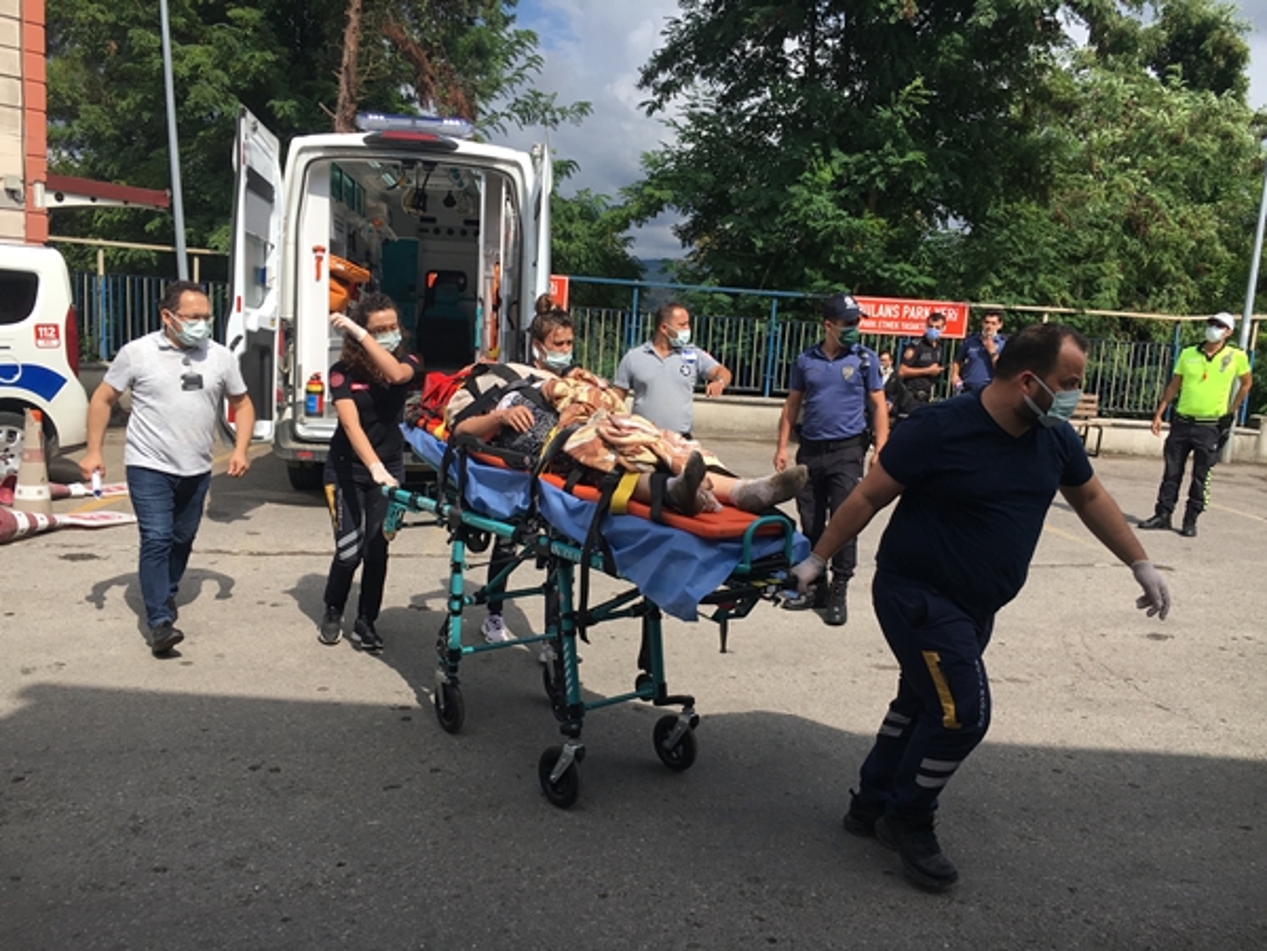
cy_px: 476
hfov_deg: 61.7
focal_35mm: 29
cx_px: 634
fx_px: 1061
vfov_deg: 48.2
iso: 25
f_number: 2.2
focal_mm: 4.15
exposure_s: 1/2024
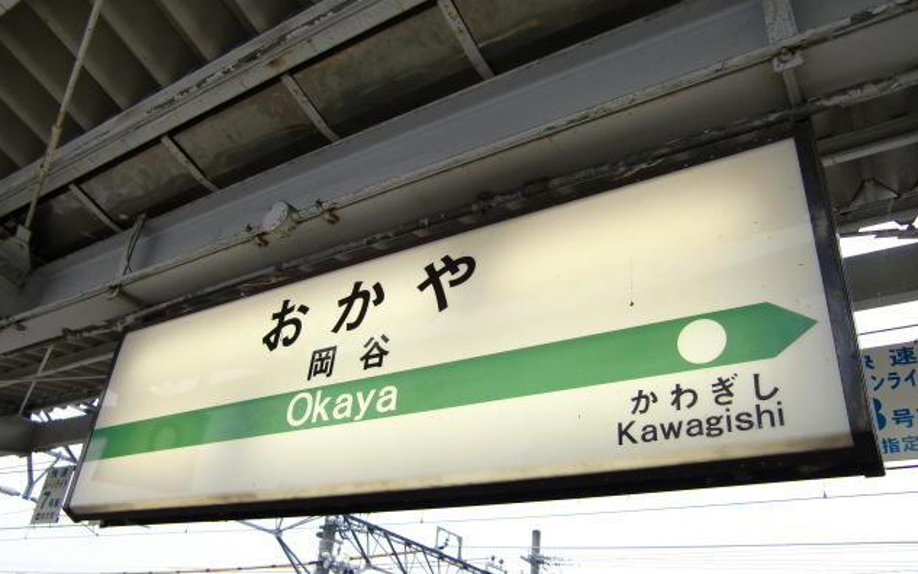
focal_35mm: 30
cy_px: 315
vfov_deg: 41.8
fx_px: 751
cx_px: 460
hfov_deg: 62.9
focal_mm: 4.9
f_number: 2.6
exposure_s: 1/100
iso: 64
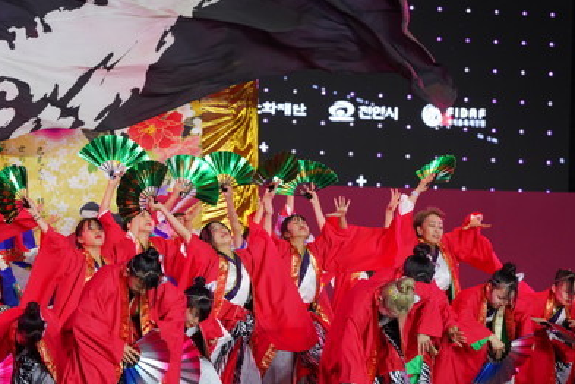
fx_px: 3977
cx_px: 196
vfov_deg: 5.5
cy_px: 162
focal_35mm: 249
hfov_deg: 8.3
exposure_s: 1/640
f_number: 4
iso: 1600
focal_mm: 163
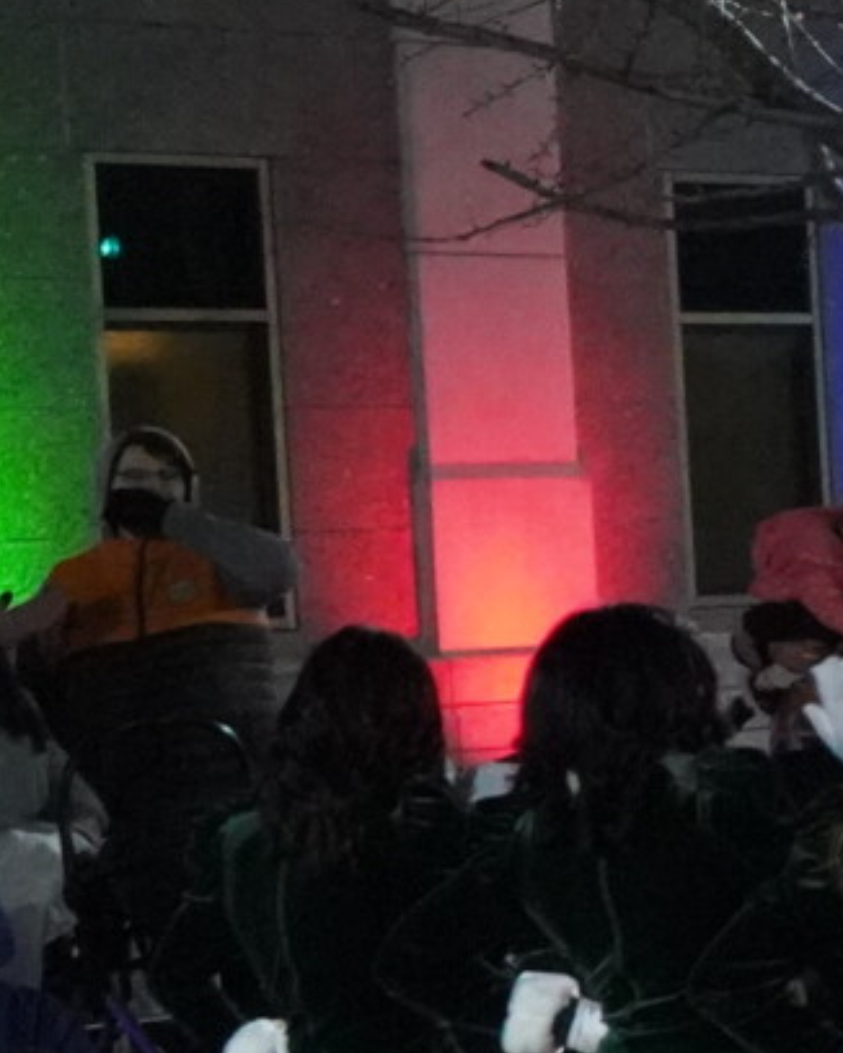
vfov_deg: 10.9
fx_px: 5516
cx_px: 3214
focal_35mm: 177
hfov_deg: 7.0
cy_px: 599
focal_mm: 30
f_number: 3.5
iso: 12800
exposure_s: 1/160
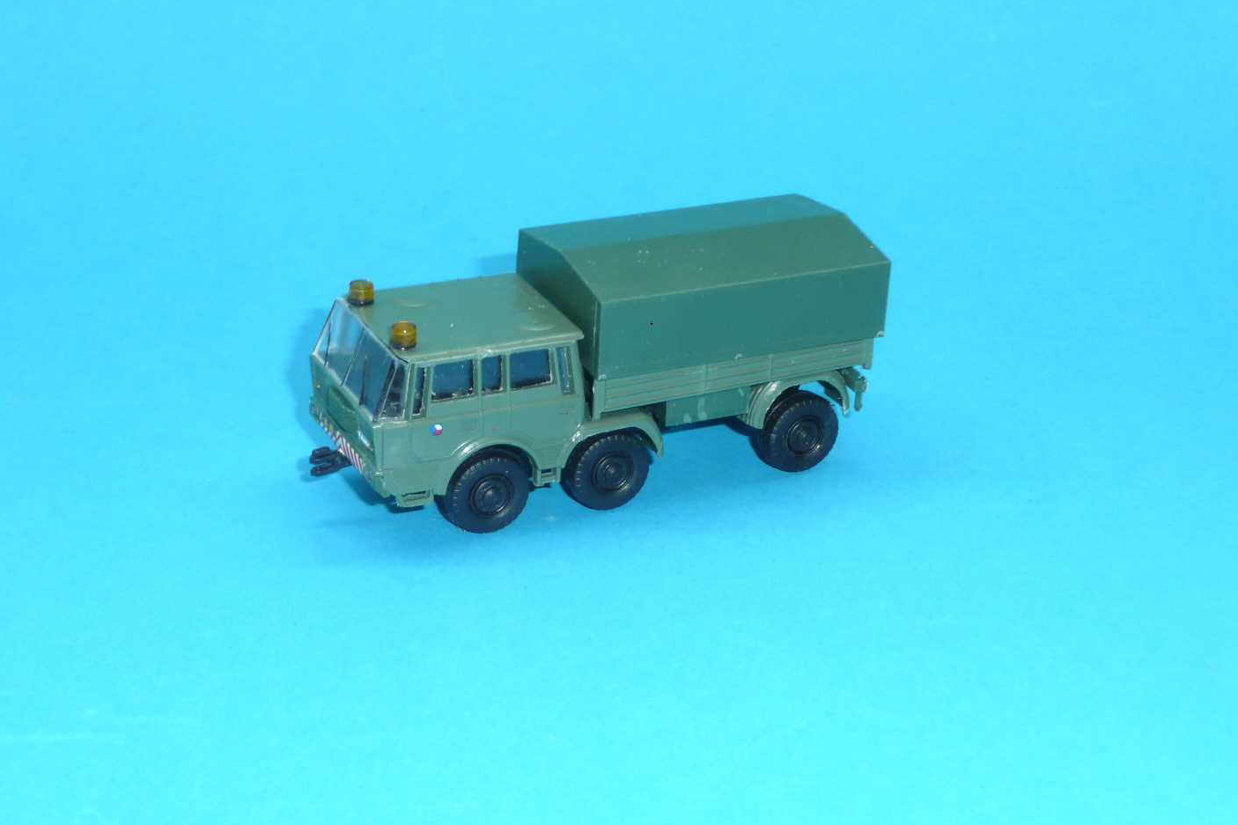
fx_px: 2579
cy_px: 450
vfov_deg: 18.2
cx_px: 619
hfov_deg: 27.0
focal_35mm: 75
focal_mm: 11.8
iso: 100
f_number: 4.6
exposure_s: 1/30
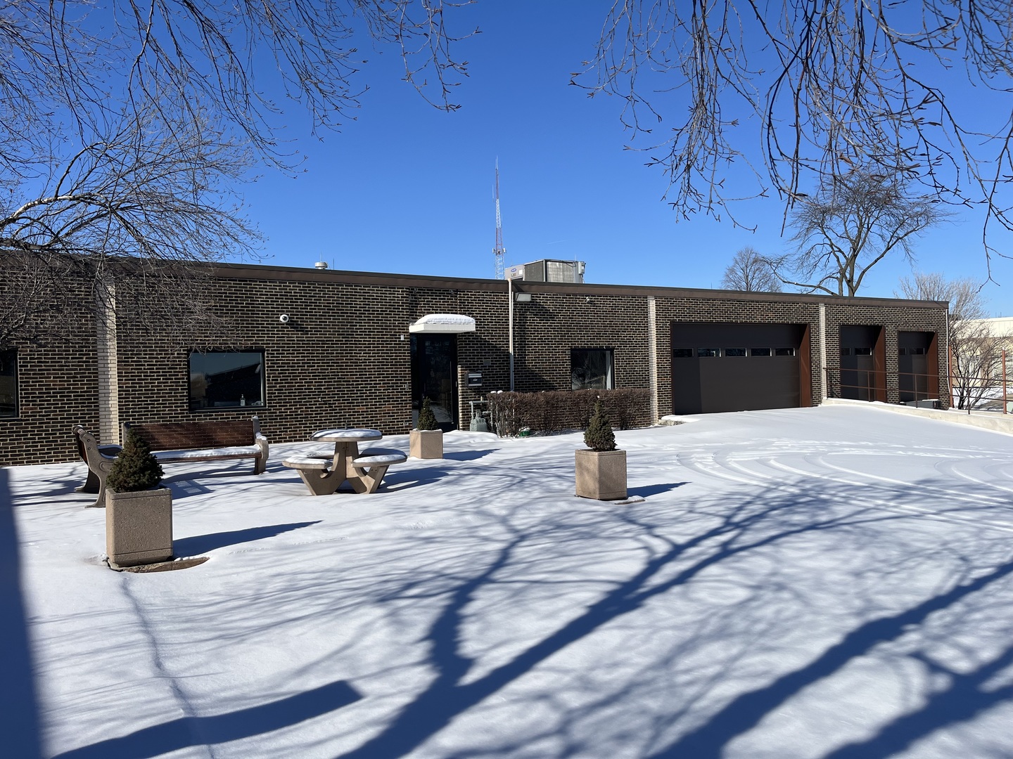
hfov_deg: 67.3
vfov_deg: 53.1
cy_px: 380
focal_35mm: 26
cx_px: 506
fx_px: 761
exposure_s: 1/7353
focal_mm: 5.1
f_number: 1.6
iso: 50
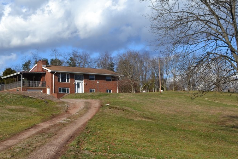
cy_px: 94
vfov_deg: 23.3
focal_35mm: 58
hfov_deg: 33.9
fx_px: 383
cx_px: 65
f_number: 8
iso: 100
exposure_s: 1/250
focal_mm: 24
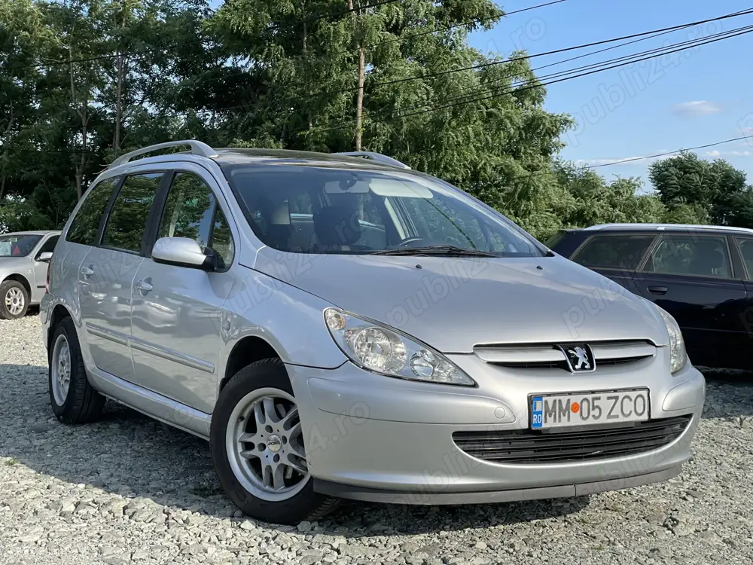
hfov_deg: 36.8
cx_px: 376
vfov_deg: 28.0
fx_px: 1131
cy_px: 282
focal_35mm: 52
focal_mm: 6
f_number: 2
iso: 32
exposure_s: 1/1261
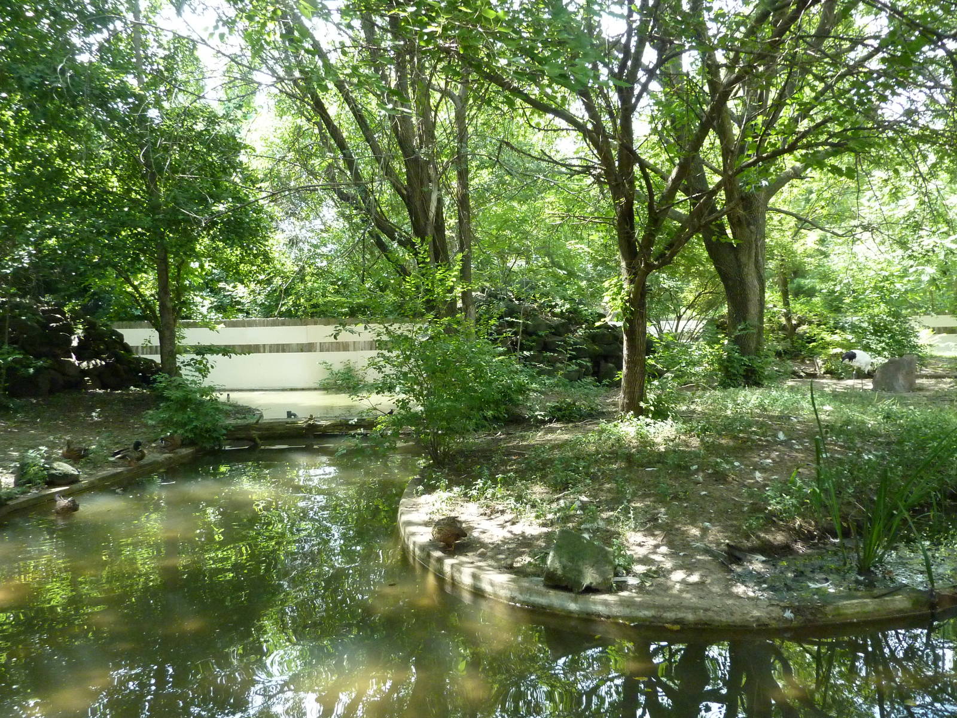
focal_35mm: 25
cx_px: 478
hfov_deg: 69.4
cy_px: 359
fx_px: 691
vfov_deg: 54.9
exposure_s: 1/200
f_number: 3.3
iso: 400
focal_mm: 4.1
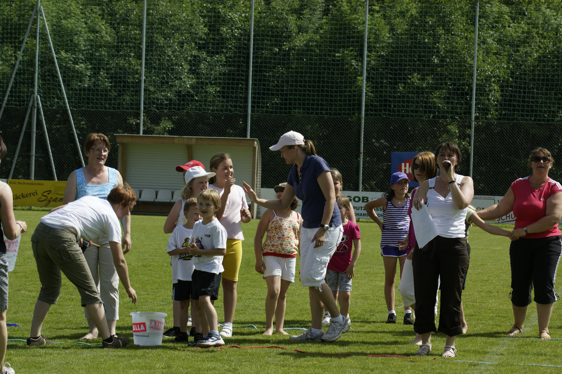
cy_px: 187
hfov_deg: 13.7
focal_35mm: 150
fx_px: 2340
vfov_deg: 9.1
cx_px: 281
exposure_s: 1/250
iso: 100
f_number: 10
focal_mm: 100
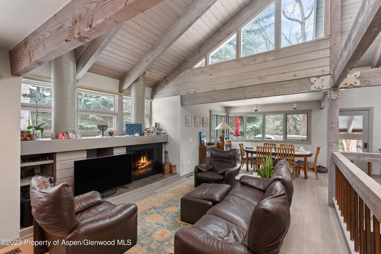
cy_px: 127
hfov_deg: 93.3
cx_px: 190
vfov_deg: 70.5
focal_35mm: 17
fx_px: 180
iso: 100
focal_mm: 17
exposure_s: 1.6
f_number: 7.1
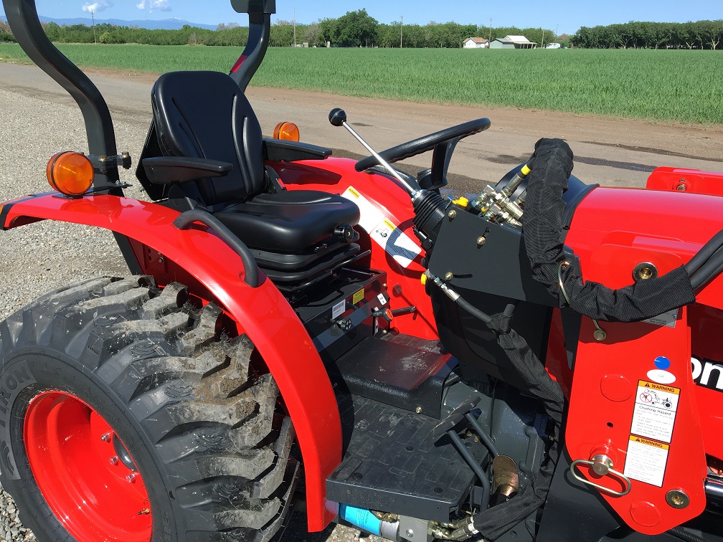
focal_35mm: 29
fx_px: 606
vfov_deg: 48.2
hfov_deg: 61.7
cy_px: 271
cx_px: 362
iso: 25
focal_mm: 4.15
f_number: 2.2
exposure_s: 1/962
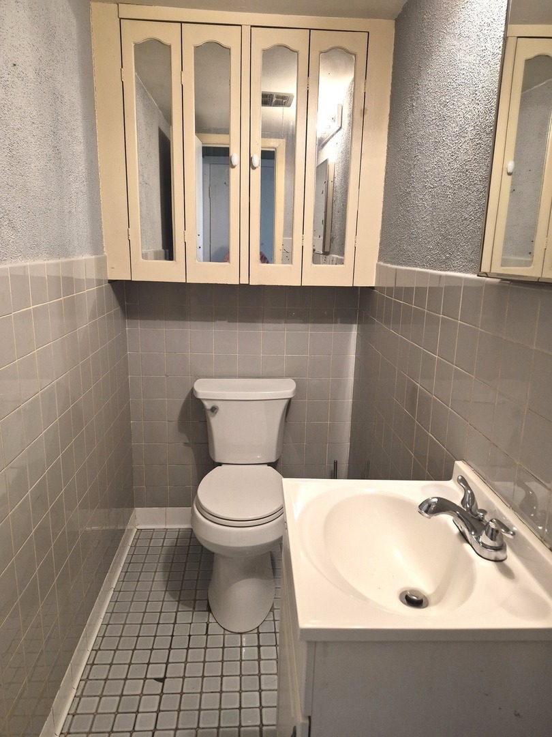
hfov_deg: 58.9
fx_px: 489
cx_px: 276
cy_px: 368
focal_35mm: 23
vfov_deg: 73.9
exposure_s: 1/120
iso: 640
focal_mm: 5.4
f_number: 1.8
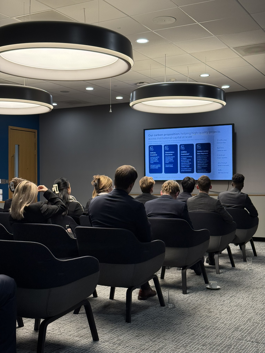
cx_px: 132
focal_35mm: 48
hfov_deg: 30.3
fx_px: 490
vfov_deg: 39.7
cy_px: 176
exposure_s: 1/180
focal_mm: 6.76
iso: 160
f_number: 1.78
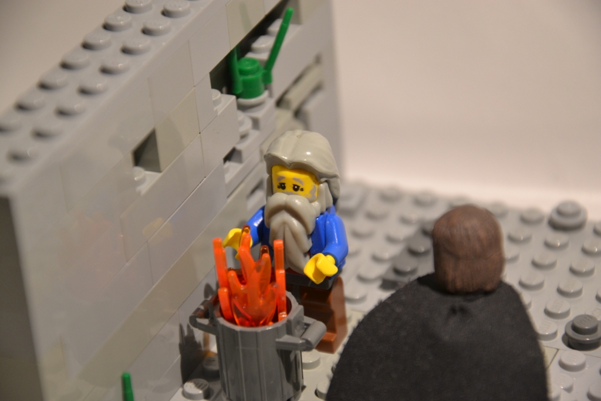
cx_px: 300
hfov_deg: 13.0
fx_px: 2630
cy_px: 200
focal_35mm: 158
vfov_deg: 8.7
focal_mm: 105
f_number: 5.6
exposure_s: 1/40
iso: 800
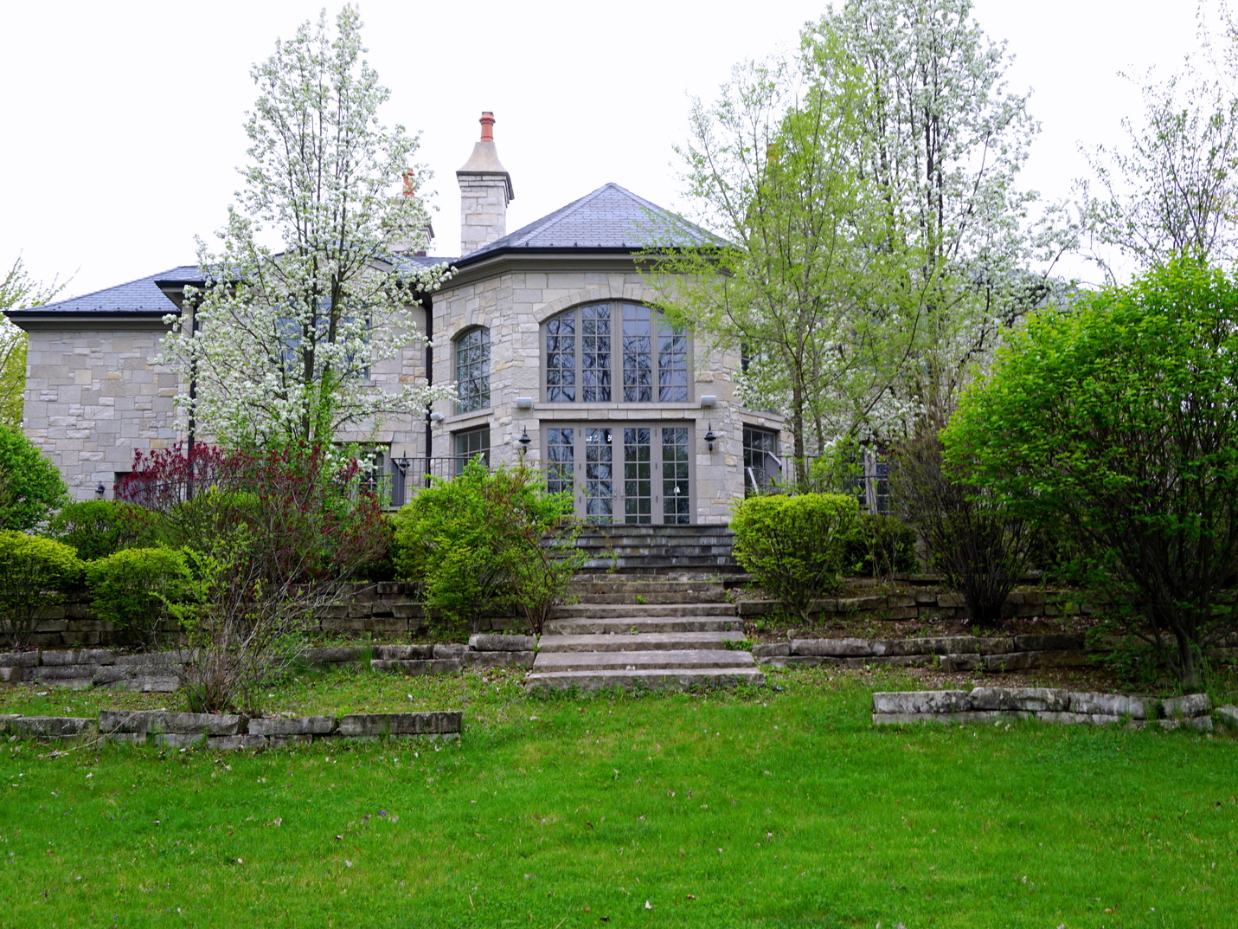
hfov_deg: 49.4
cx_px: 673
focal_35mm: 38
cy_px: 463
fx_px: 1343
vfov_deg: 38.1
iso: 100
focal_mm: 23
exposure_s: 1/80
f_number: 8
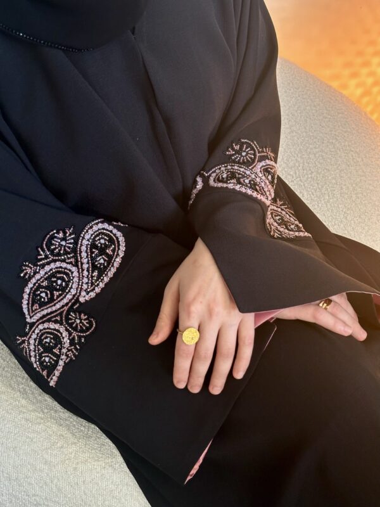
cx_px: 190
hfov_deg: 30.3
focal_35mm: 48
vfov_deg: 39.7
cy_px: 254
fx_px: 703
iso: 80
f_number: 1.78
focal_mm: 6.86
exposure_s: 1/50
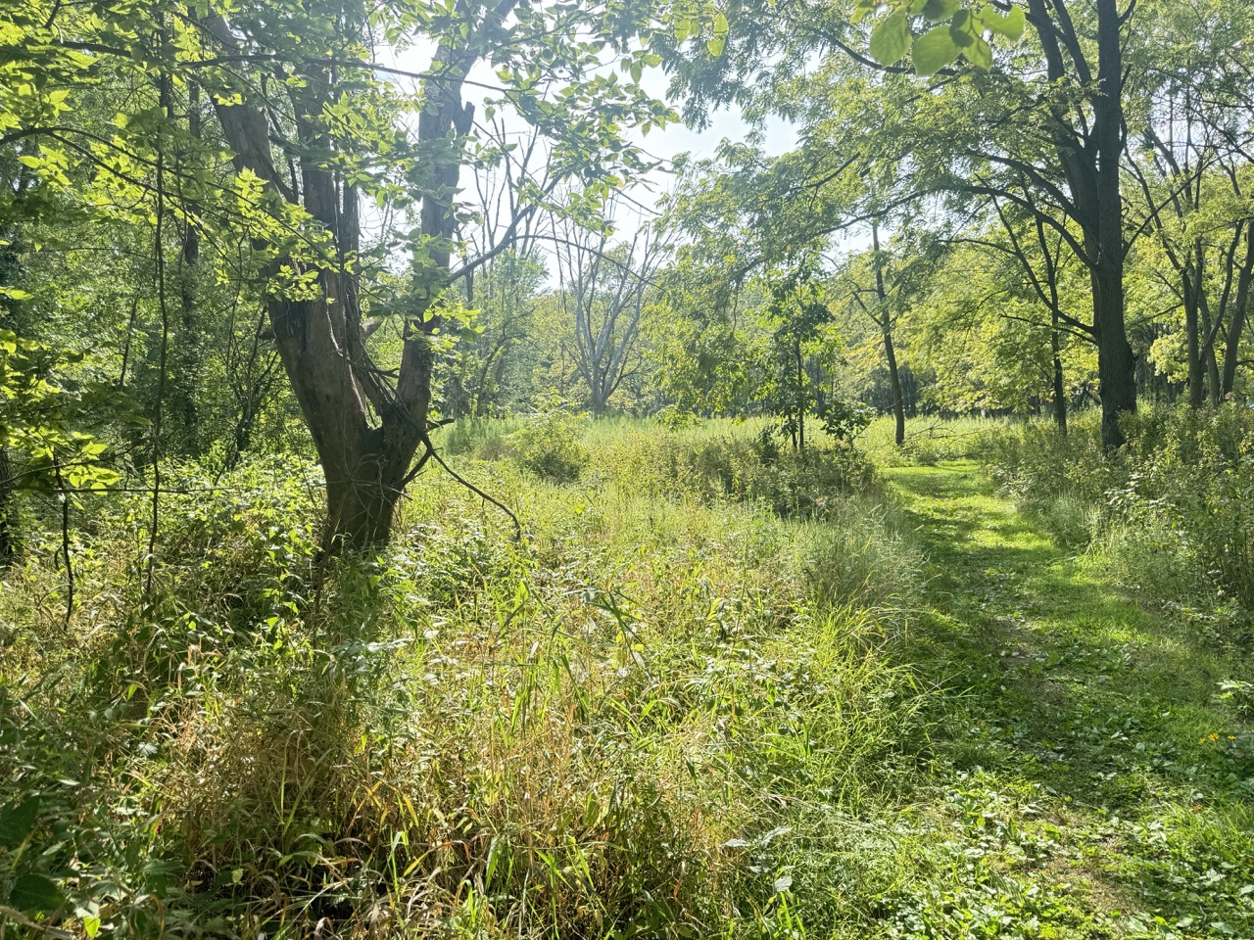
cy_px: 470
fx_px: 869
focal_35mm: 24
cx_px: 627
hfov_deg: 71.6
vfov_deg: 56.8
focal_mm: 6.76
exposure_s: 1/723
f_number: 1.78
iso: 80
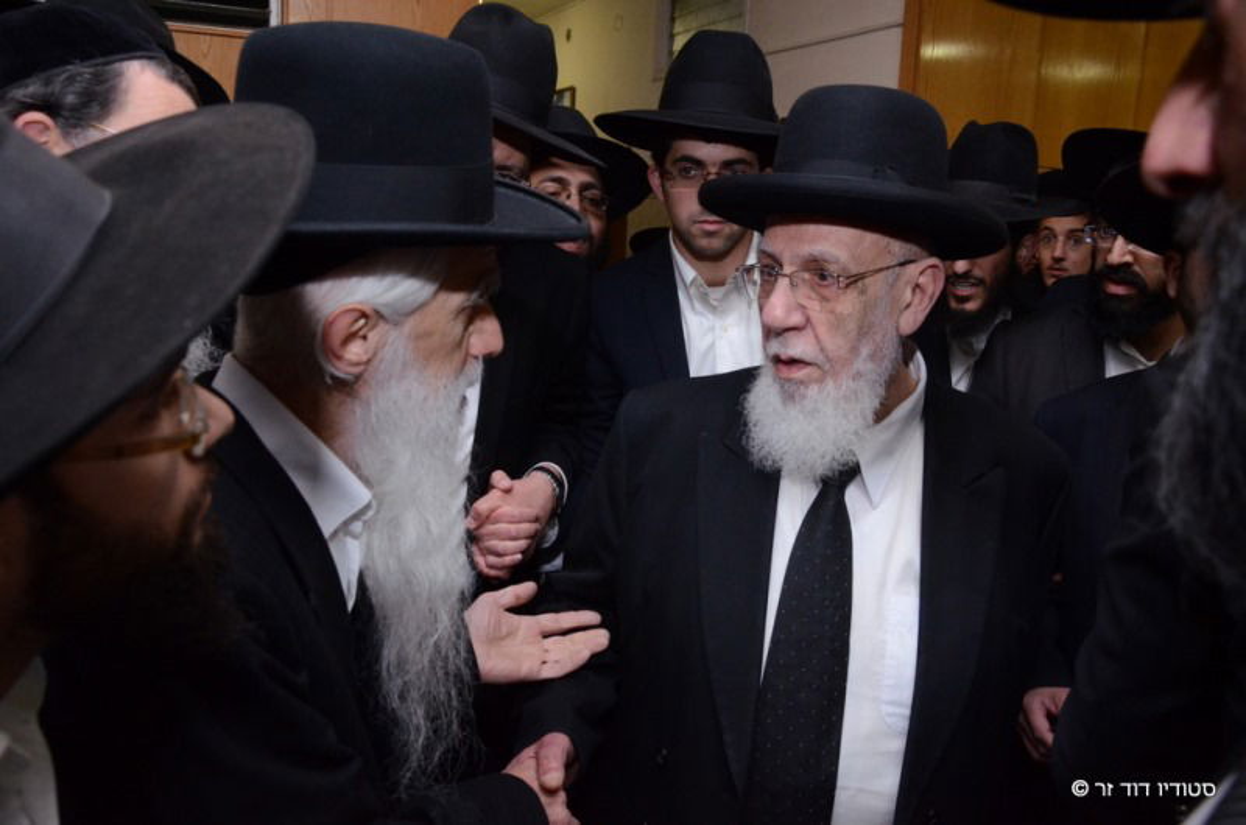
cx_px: 623
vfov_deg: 47.7
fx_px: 933
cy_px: 412
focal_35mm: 27
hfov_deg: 67.5
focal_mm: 18
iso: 2000
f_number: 5
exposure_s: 1/160
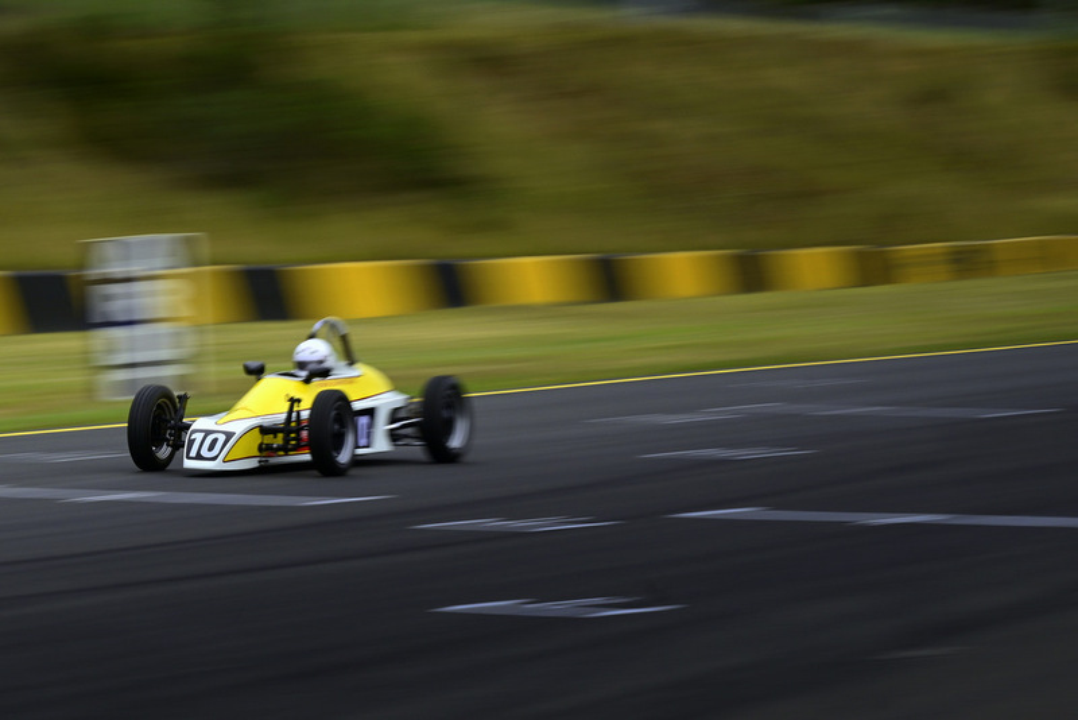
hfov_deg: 17.1
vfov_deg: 11.4
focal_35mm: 120
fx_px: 3594
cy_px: 360
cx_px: 539
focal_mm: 80
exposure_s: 1/30
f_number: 13
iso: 125
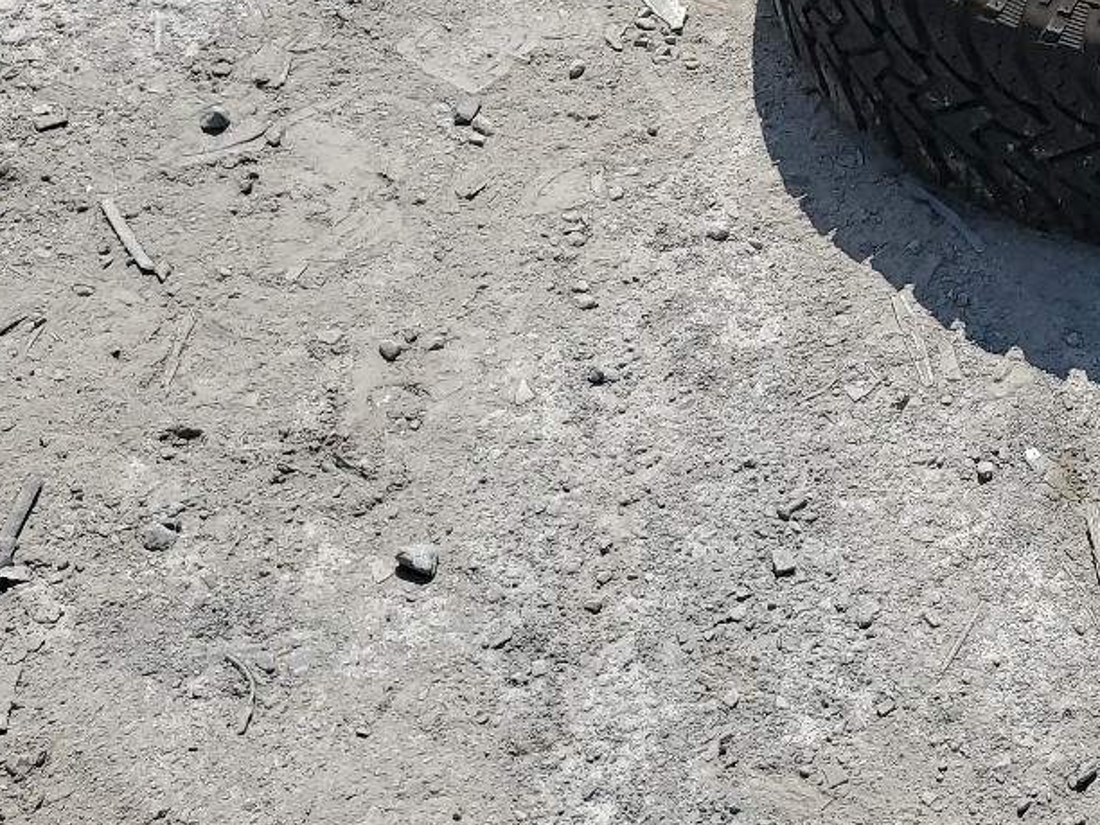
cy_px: 27
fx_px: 2161
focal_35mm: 68
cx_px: 1246
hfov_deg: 26.1
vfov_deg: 21.0
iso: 50
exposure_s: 1/5000
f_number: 1.5
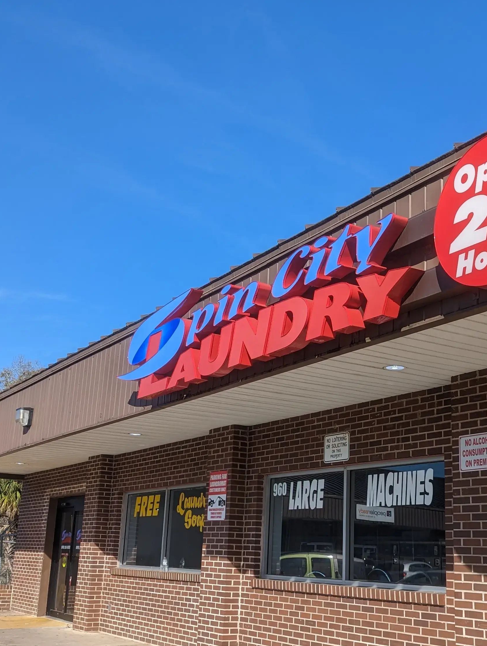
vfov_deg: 42.9
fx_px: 823
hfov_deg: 32.9
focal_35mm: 44
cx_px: 276
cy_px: 349
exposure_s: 1/2410
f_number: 1.85
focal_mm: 6.81
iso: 43
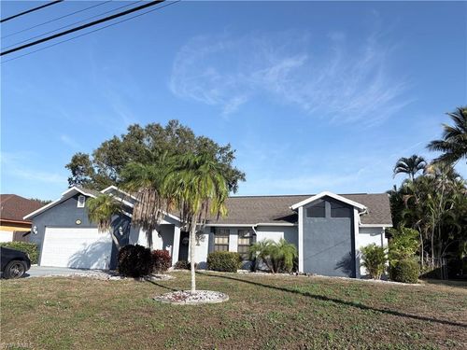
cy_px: 175
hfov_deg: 67.3
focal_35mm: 26
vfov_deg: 53.1
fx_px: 351
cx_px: 234
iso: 50
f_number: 1.6
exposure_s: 1/3448
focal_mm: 5.96
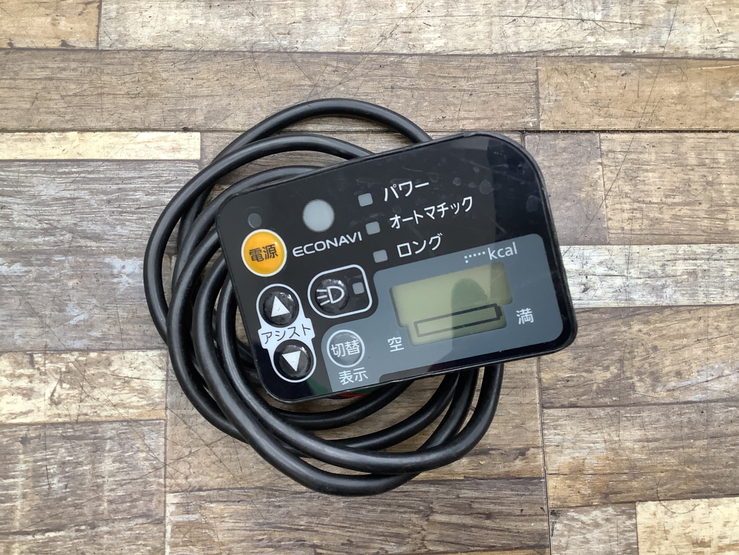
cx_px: 370
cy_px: 278
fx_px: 662
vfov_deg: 45.5
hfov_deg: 58.3
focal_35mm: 31
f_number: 2.4
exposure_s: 1/60
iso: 160
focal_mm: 3.3
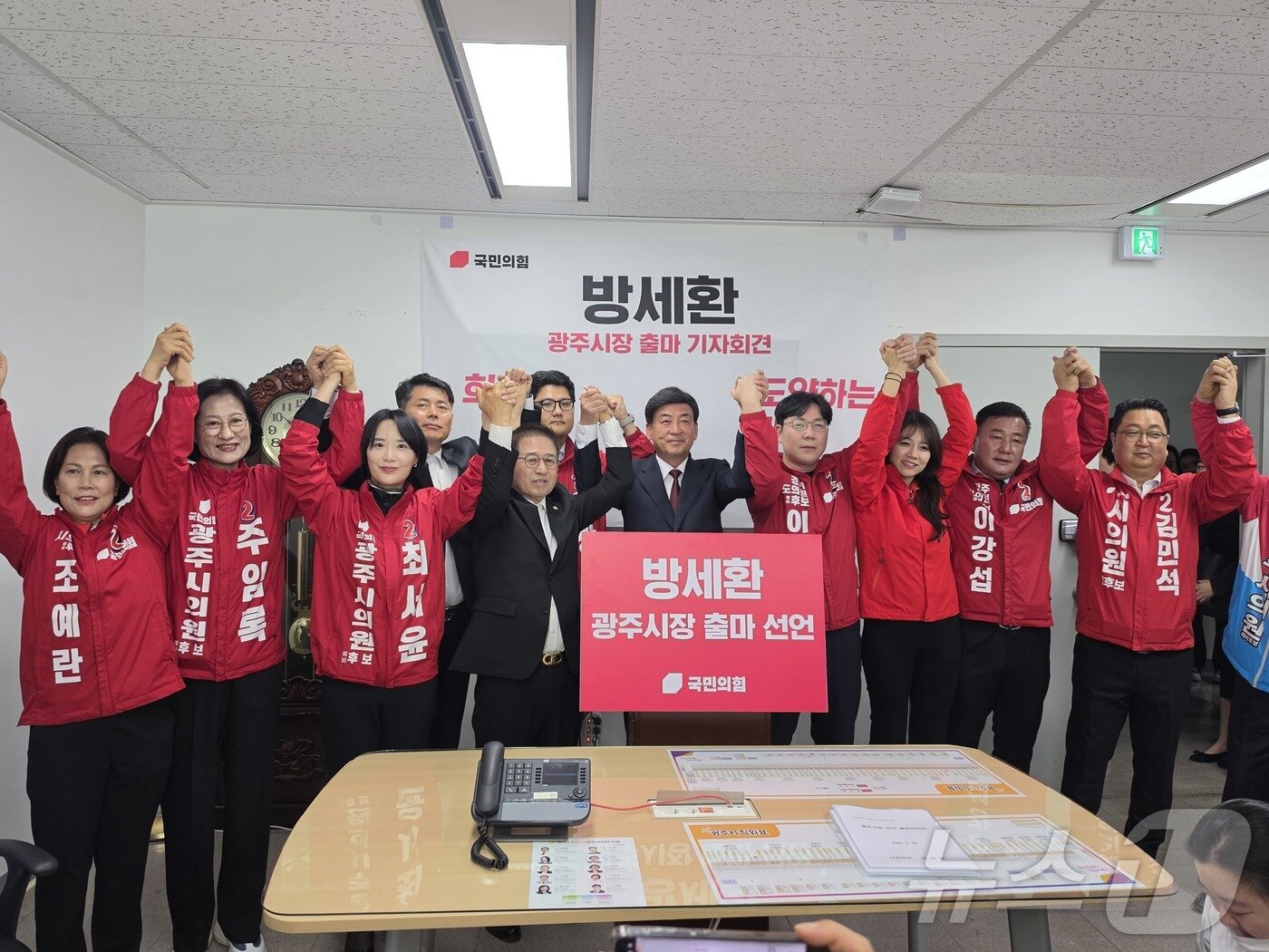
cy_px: 476
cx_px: 634
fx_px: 843
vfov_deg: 58.9
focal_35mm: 23
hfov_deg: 73.9
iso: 80
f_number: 1.4
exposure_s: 1/120
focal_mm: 6.5
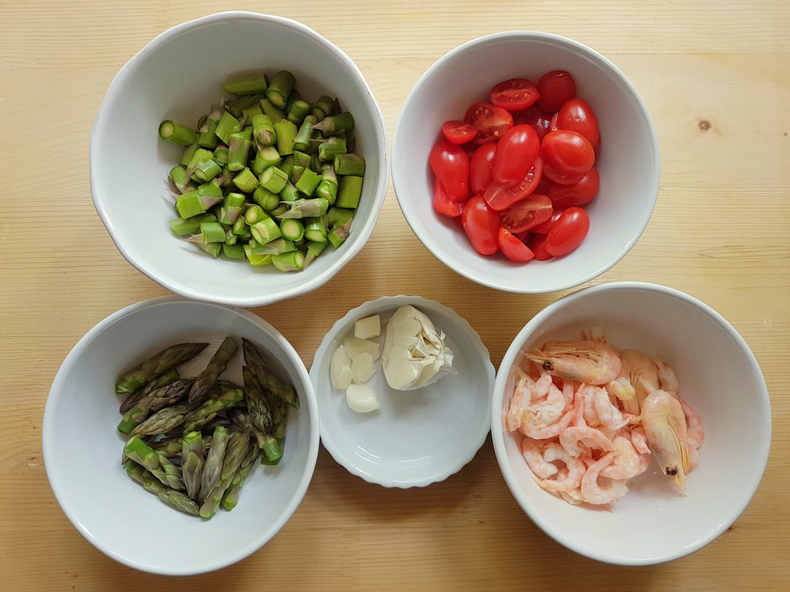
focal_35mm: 26
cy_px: 296
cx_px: 395
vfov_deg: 53.1
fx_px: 593
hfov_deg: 67.3
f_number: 1.7
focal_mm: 4.2
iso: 40
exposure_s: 1/112
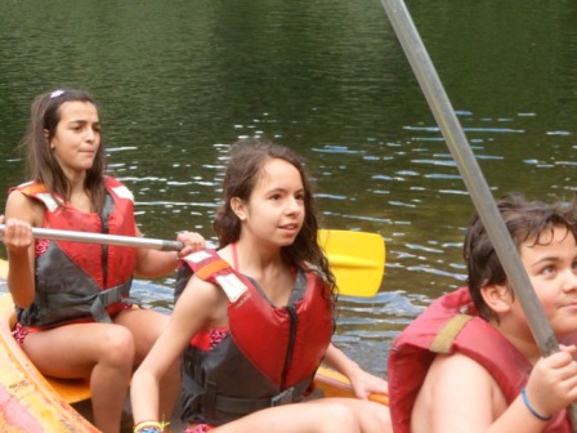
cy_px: 216
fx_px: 1400
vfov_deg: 17.6
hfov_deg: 23.3
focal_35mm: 84
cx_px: 288
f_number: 5.1
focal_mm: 14
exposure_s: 1/250
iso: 400
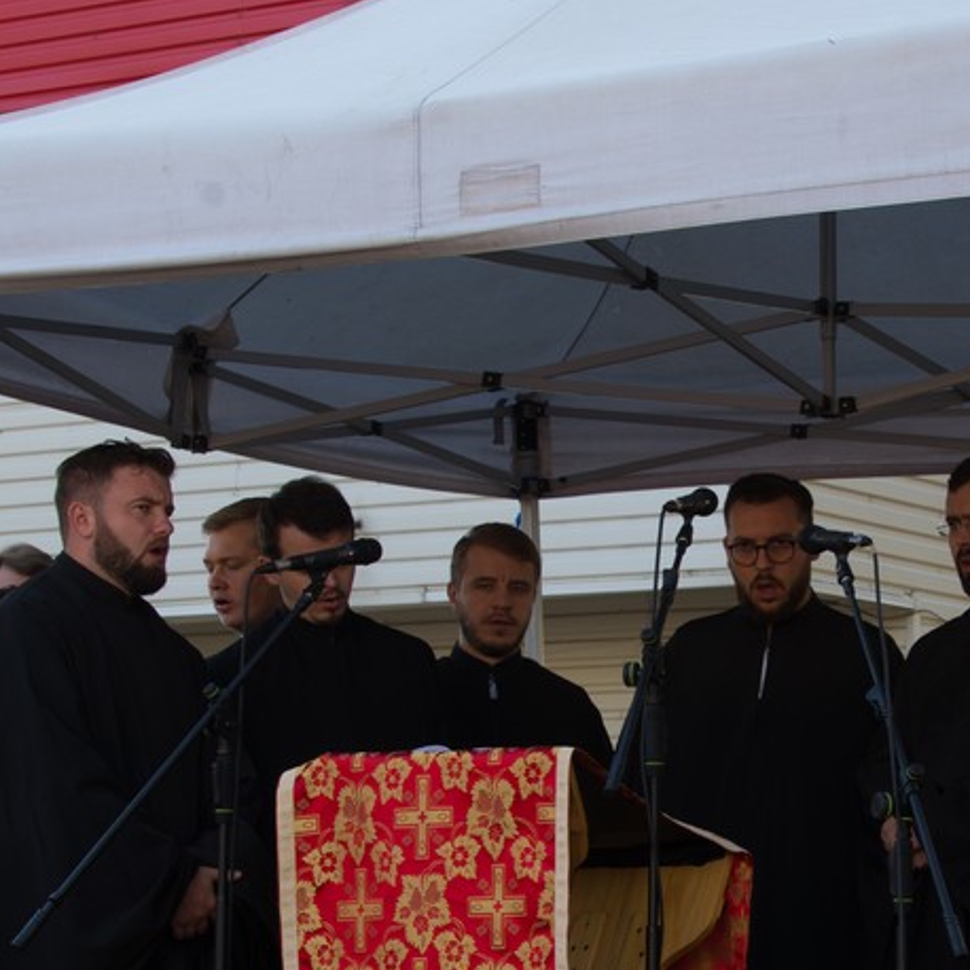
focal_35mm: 120
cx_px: 787
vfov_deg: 14.5
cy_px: 635
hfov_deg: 14.4
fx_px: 3804
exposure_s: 1/50
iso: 100
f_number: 8
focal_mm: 45
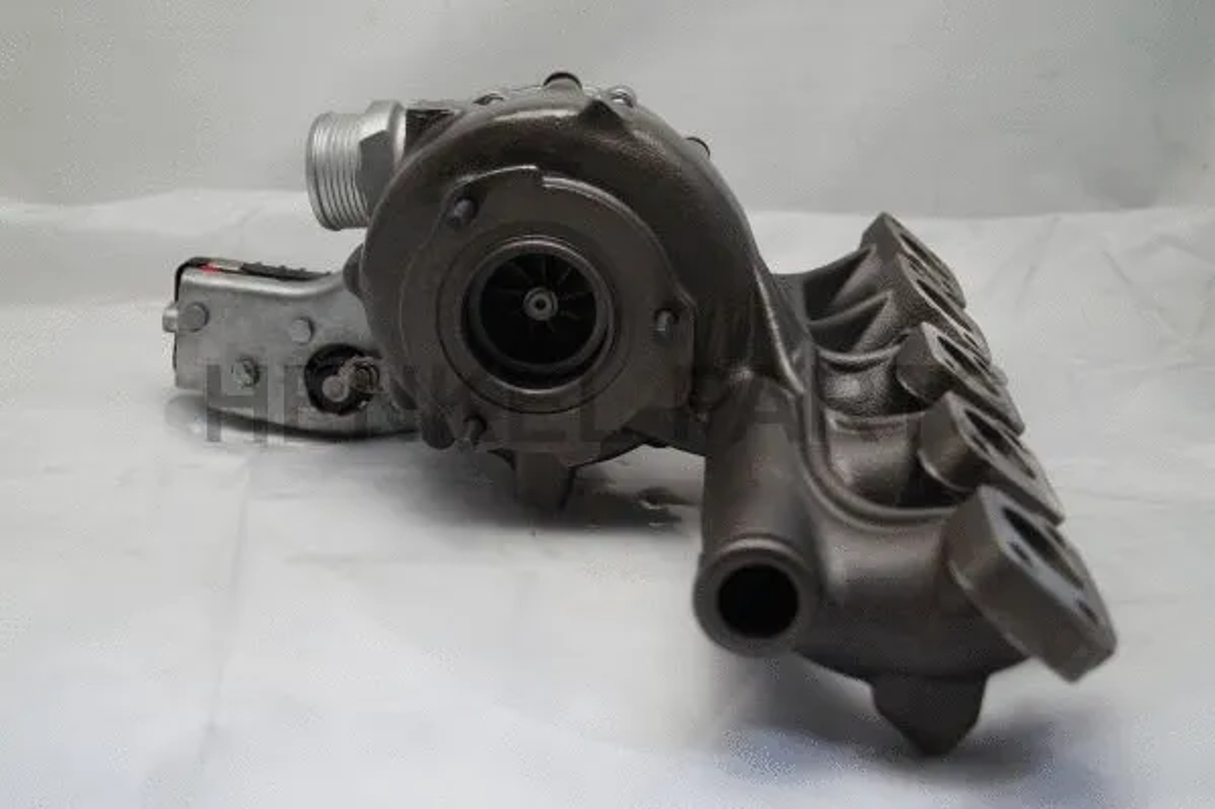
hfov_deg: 37.9
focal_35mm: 52
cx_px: 608
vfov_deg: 25.7
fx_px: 1771
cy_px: 404
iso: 1250
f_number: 5
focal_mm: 35
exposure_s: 1/160
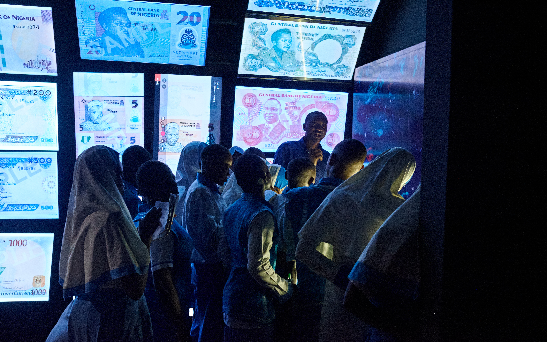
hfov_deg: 54.0
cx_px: 276
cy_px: 167
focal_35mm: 36
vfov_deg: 35.3
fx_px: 537
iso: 2500
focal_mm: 23
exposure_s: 1/50
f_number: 4
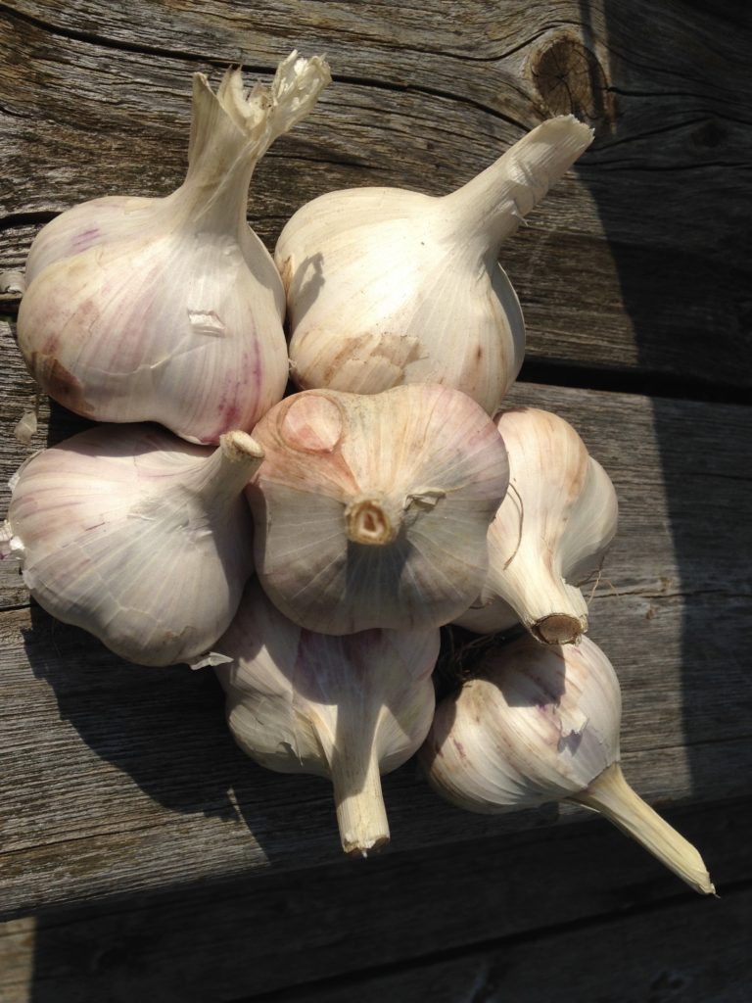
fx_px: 956
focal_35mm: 33
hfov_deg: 42.9
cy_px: 502
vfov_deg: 55.4
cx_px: 376
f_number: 2.4
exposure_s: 1/2857
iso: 50
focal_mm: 4.12
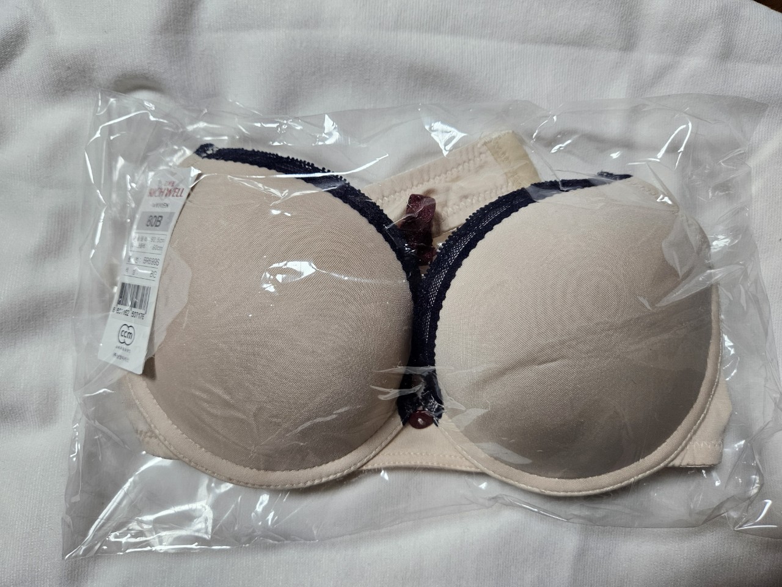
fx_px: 520
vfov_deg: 58.9
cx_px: 391
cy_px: 294
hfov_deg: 73.9
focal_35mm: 23
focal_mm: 5.4
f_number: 1.8
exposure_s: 1/120
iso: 160
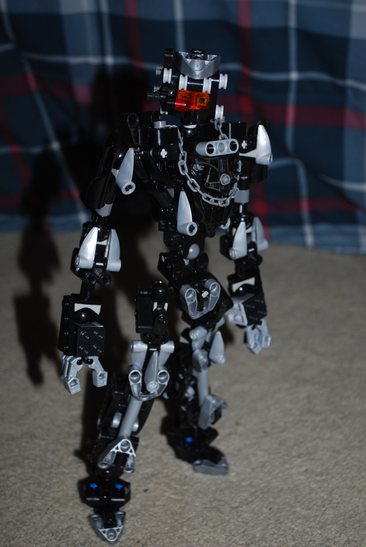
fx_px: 775
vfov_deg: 38.8
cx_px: 183
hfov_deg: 26.6
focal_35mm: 51
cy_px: 274
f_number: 5
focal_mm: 34
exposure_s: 1/60
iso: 200
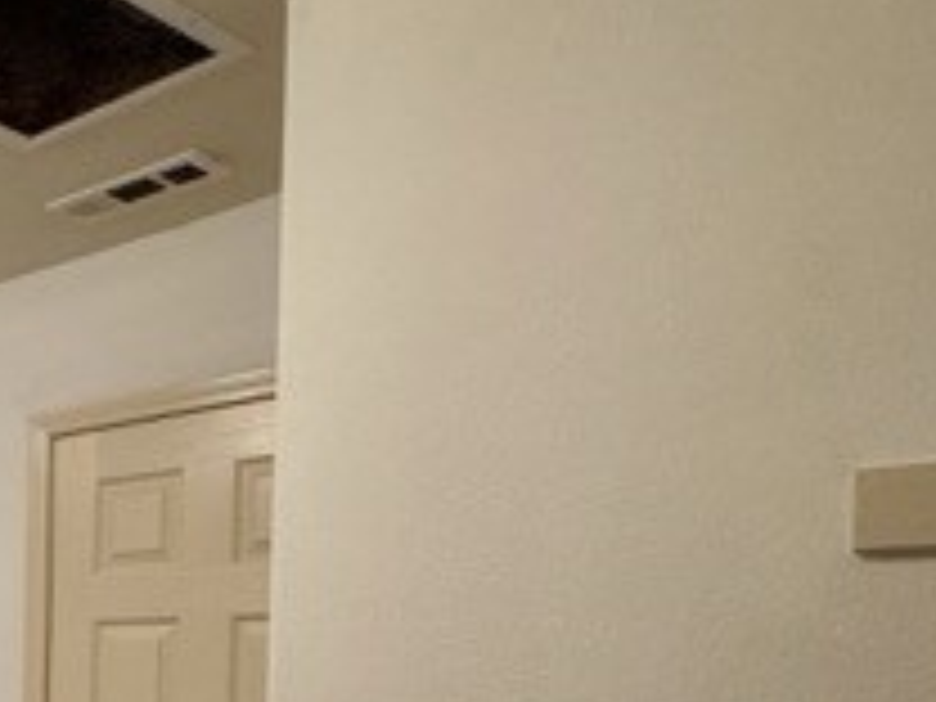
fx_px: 1163
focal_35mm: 43
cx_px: -459
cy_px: 693
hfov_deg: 28.6
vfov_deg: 31.2
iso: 160
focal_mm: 2.22
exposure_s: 1/60
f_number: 2.2
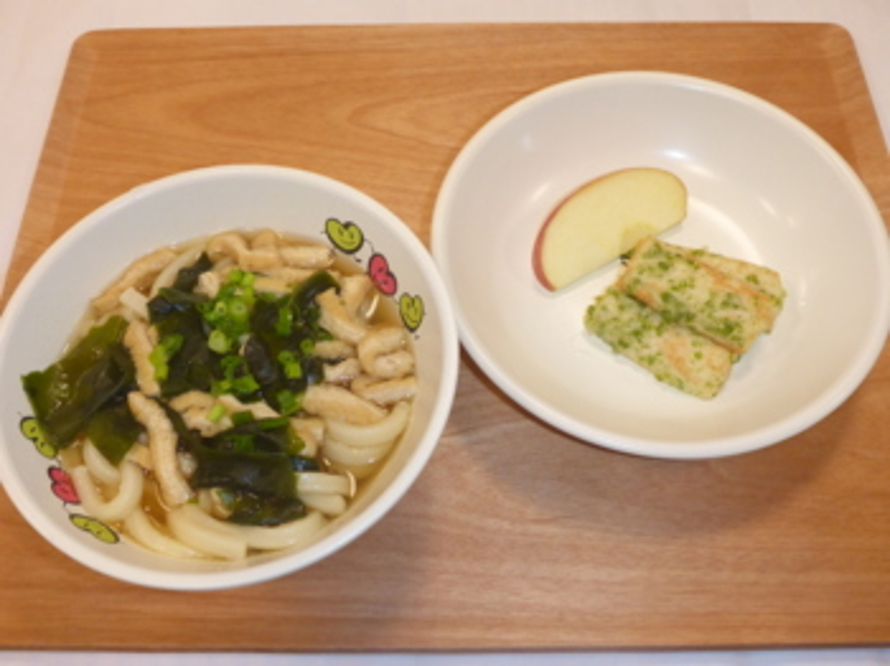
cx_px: 445
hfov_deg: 51.4
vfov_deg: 39.6
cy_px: 333
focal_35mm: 36
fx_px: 925
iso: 400
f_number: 3.9
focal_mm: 6.4
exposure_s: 1/60
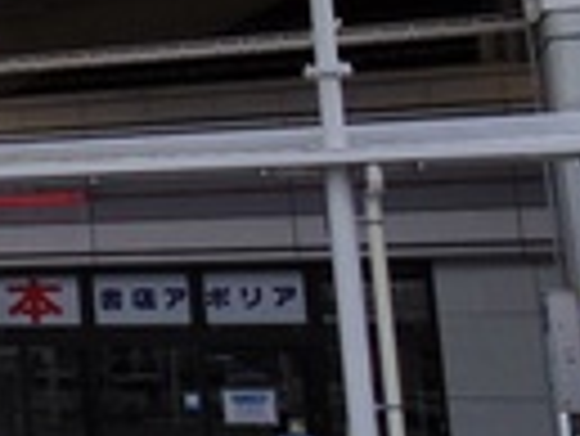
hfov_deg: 15.0
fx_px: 1543
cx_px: -728
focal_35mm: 92
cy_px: 83
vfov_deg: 16.0
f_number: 4.5
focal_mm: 3.8
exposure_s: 1/320
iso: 200
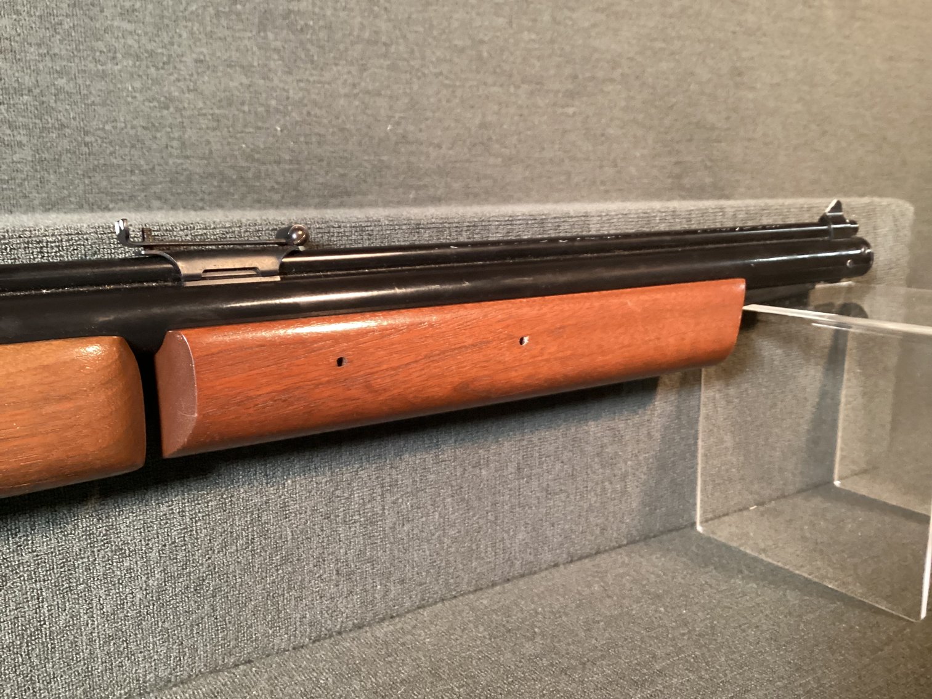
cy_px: 350
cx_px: 466
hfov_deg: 58.3
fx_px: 835
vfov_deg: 45.4
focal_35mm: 31
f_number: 2.4
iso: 400
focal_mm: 3.3
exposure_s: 1/40
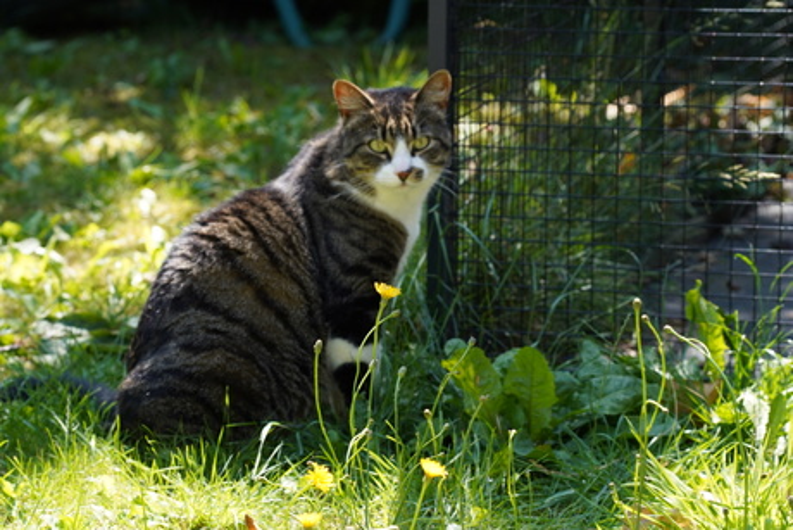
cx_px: 396
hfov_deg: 9.1
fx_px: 4973
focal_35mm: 226
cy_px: 265
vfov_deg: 6.1
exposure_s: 1/80
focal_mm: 225.7
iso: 400
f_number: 11
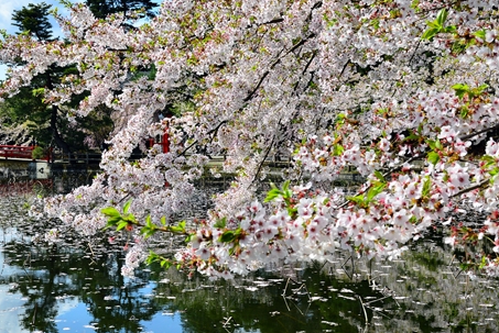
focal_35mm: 60
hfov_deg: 32.6
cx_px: 110
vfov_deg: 22.7
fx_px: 832
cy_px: 177
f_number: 11
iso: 400
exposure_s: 1/500
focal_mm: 34
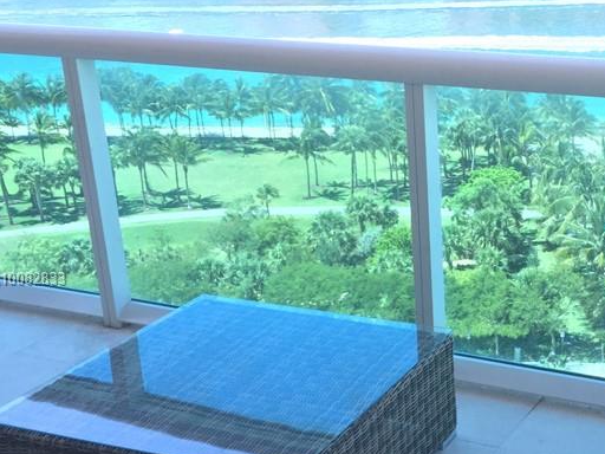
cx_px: 547
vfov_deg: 25.2
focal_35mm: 58
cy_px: 279
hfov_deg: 31.6
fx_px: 1014
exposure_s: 1/309
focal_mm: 4.15
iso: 32
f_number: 2.2
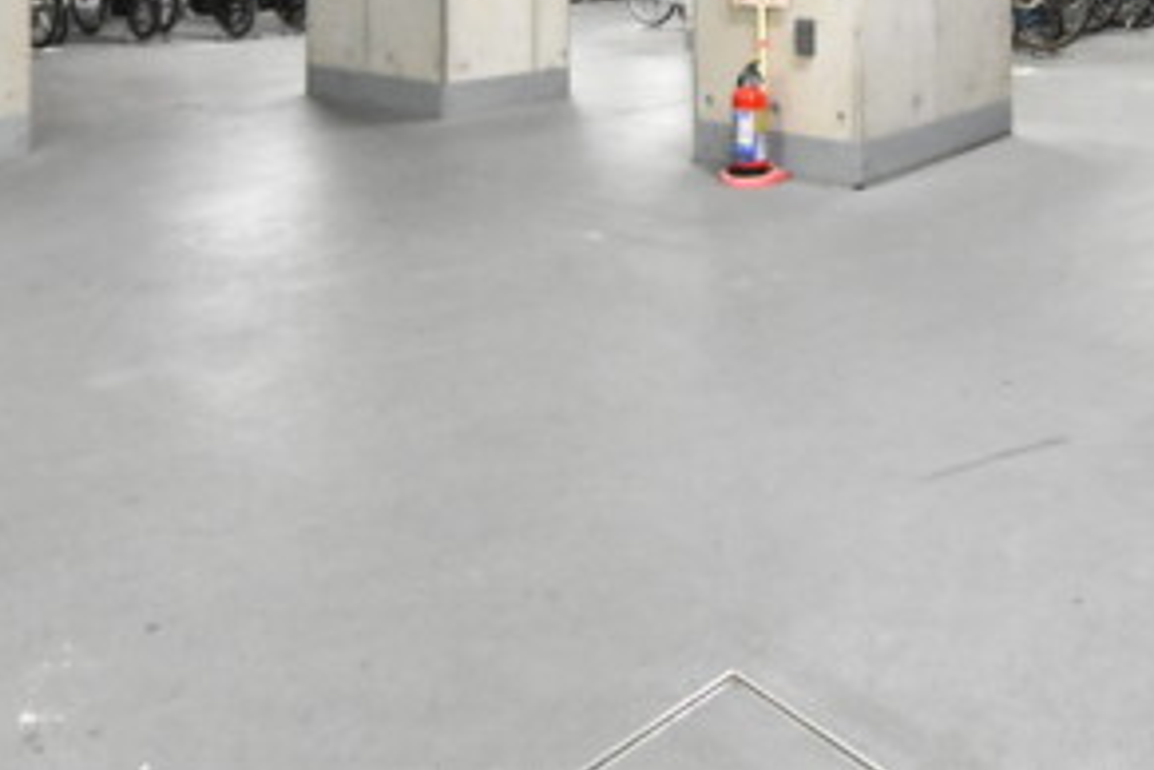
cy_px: -73
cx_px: 678
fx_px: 1058
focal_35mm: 33
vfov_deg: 34.6
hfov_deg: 56.9
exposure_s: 1/80
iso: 6400
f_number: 4.5
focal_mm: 10
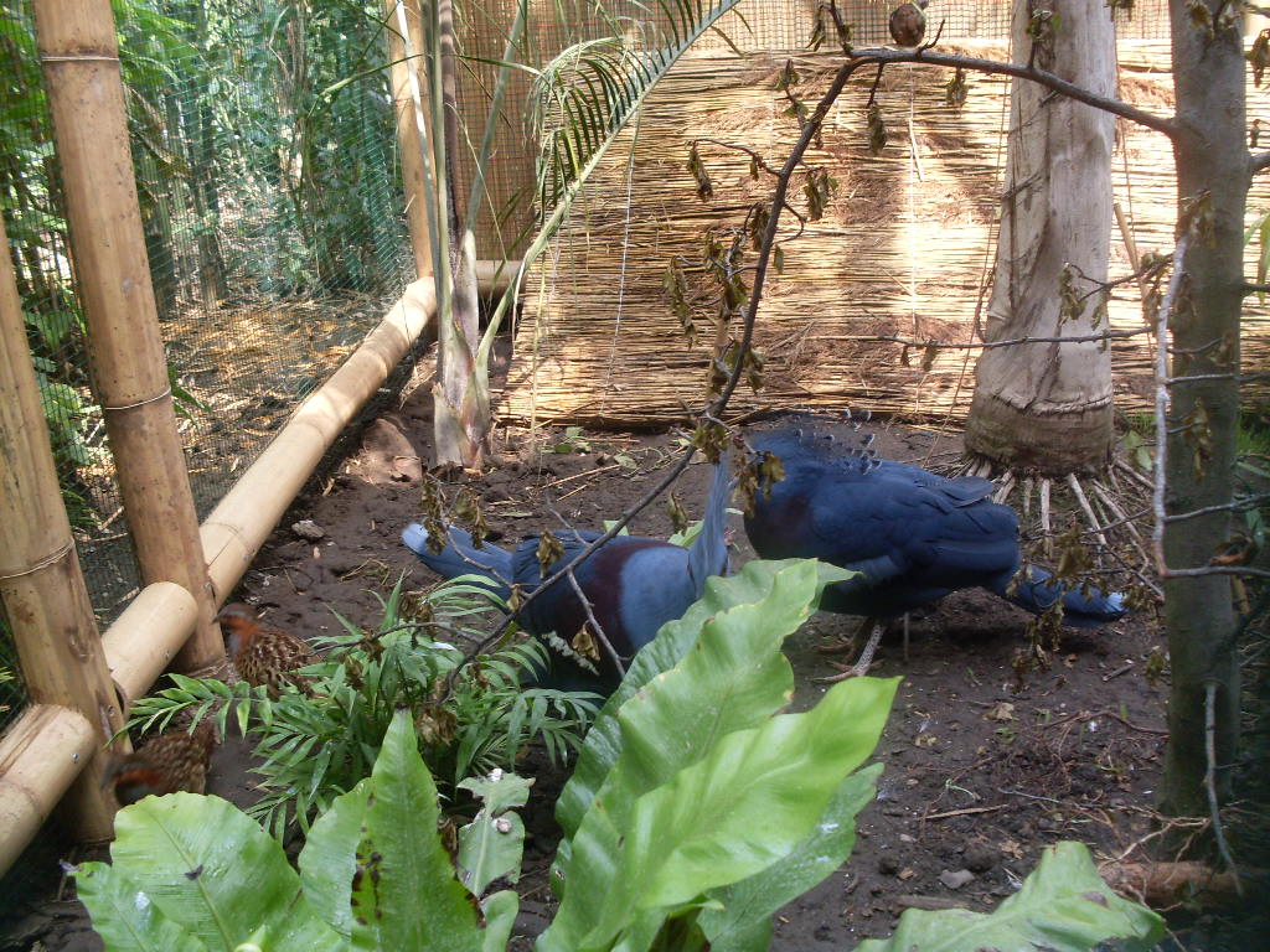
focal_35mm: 38
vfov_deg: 37.7
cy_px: 476
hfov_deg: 49.0
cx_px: 635
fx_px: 1394
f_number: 2.8
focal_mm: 6.3
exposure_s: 1/60
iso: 100
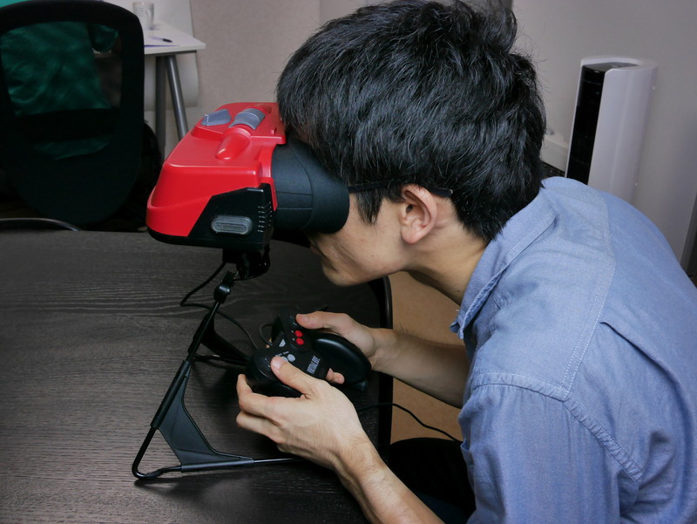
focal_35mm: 40
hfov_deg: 46.8
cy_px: 262
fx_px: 806
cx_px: 348
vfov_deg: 36.0
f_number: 8
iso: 800
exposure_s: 1/60
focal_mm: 20
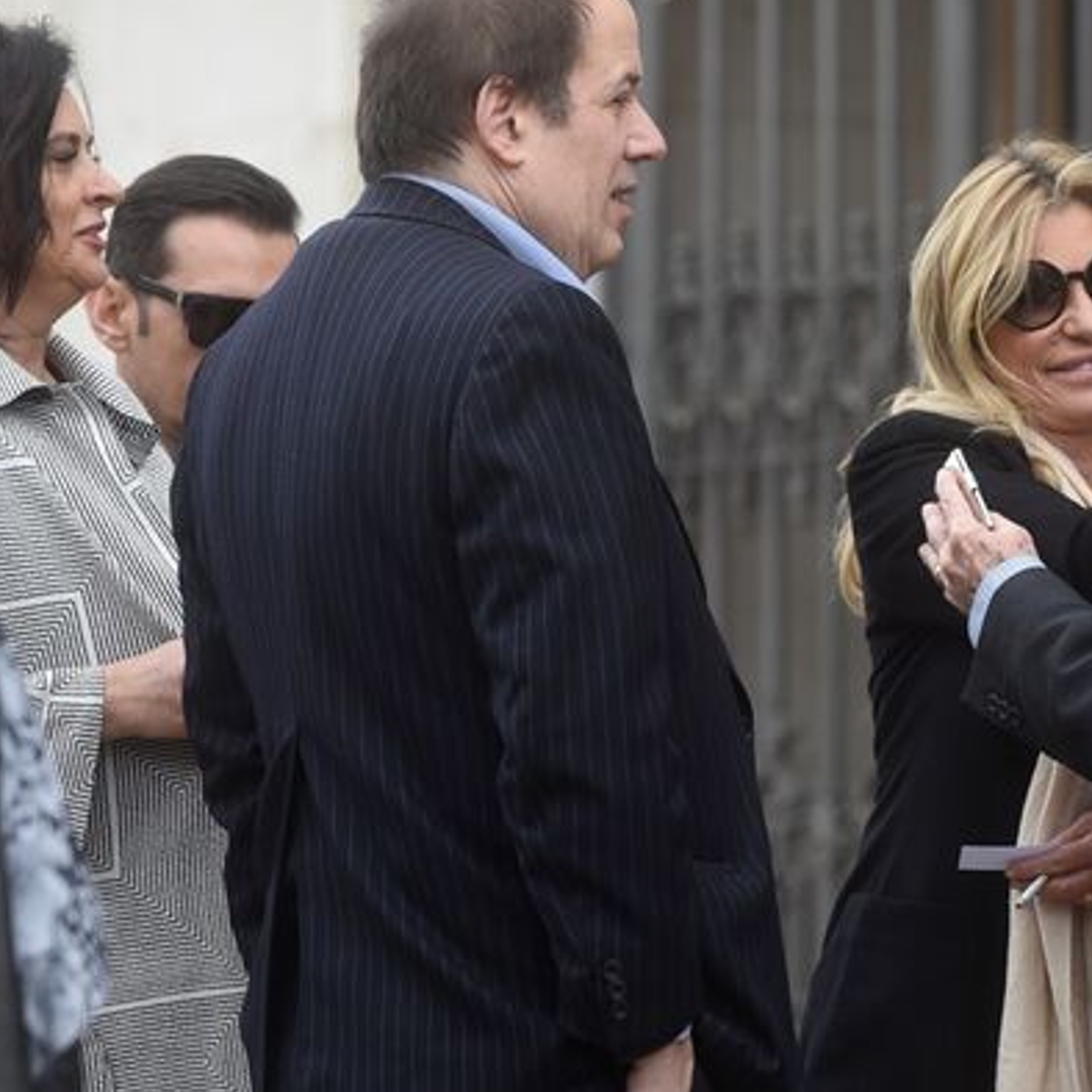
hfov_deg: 5.5
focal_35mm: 318
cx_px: 909
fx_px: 11350
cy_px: 586
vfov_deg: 5.5
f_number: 5.6
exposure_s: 1/1000
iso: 800
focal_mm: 185
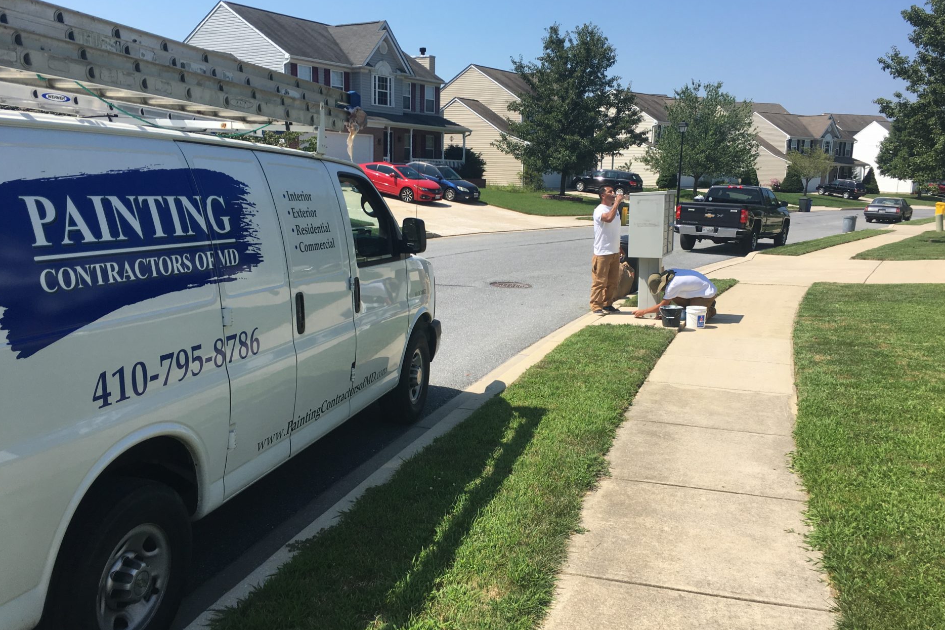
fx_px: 814
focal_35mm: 31
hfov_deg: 60.3
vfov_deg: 42.3
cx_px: 481
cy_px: 325
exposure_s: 1/1374
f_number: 2.2
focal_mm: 4.15
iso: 25
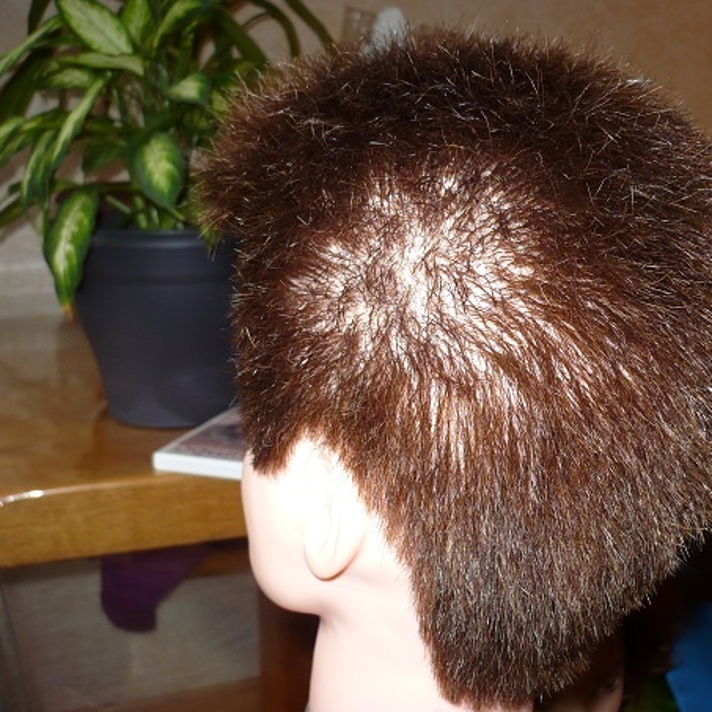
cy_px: 353
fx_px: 977
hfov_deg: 39.9
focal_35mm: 42
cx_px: 417
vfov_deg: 40.0
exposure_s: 1/30
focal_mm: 5.8
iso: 100
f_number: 2.8
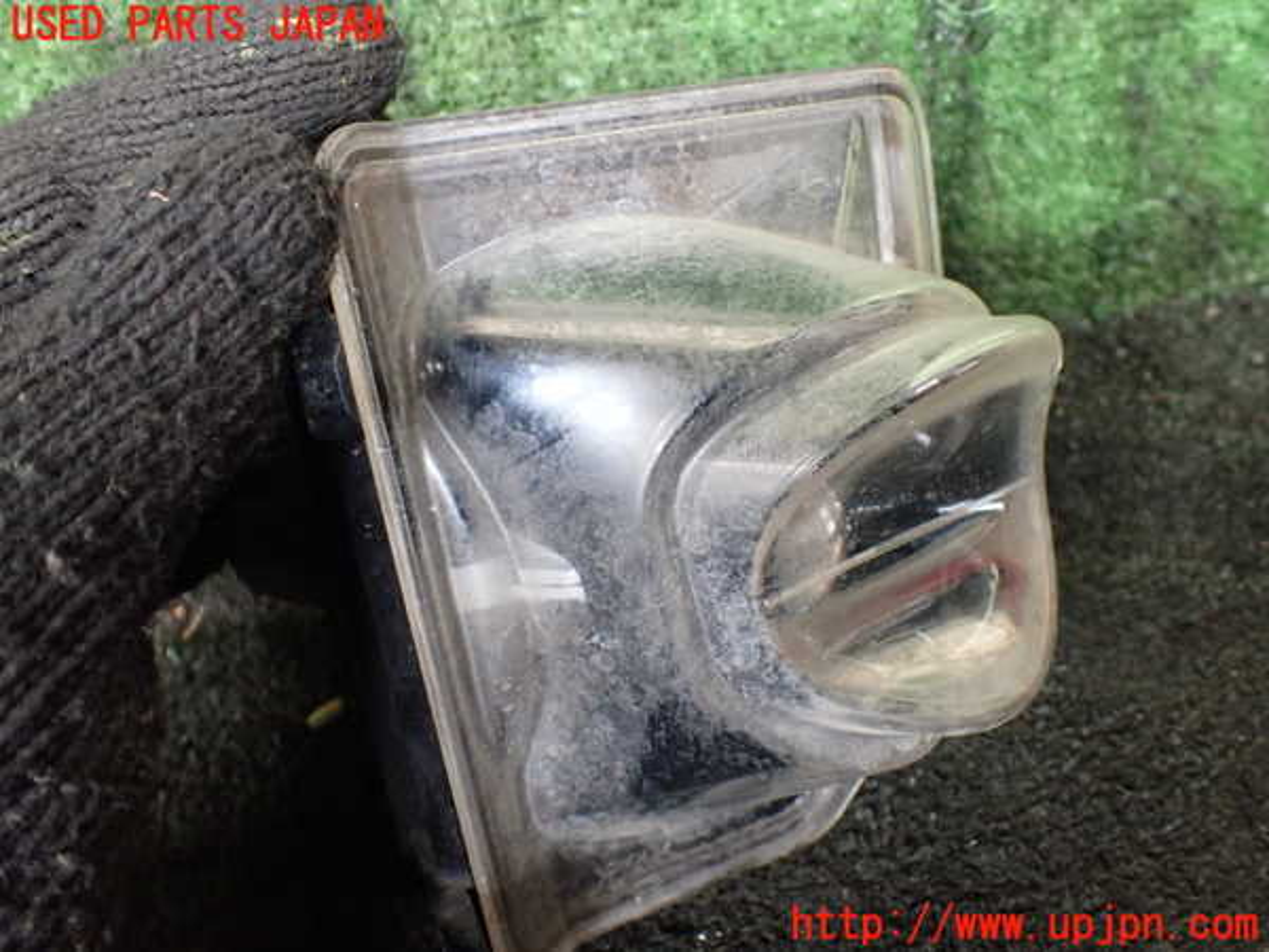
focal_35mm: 30
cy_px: 476
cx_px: 634
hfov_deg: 60.0
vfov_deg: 46.8
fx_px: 1100
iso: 500
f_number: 2.3
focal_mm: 5.4
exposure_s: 1/125
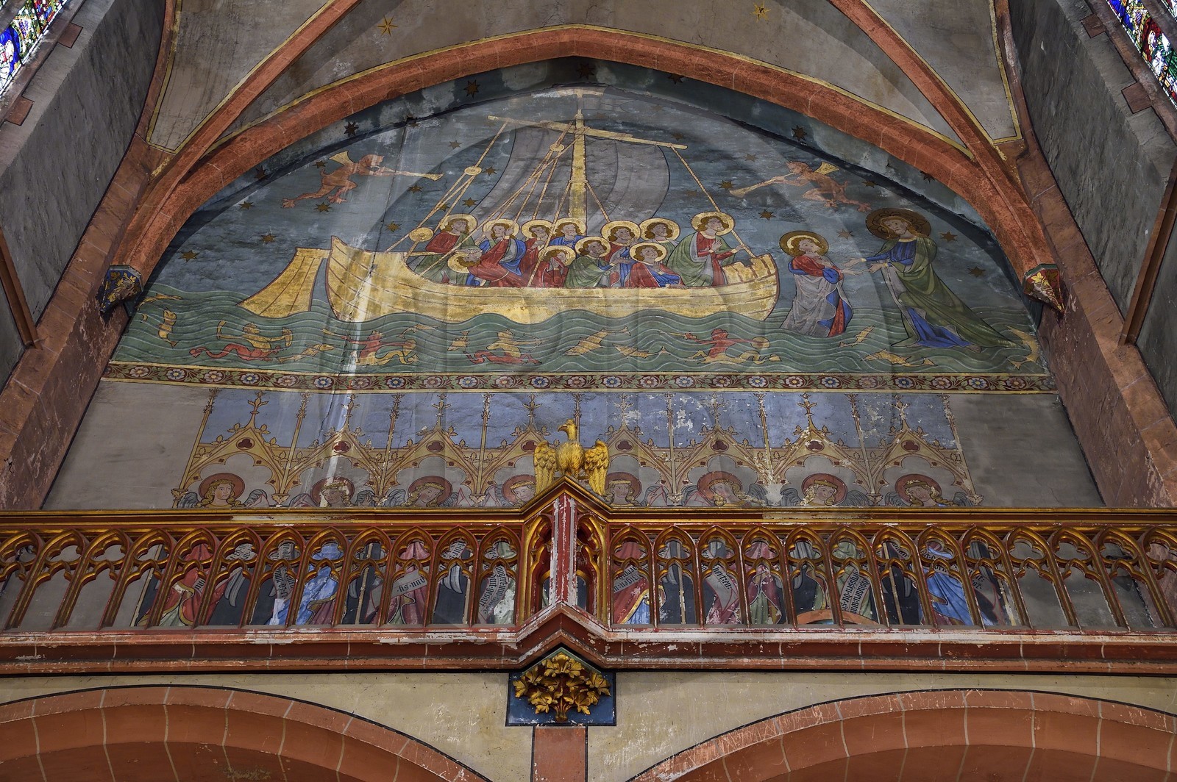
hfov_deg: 46.4
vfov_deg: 31.8
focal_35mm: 42
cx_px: 588
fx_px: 1372
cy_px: 391
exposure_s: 1/15
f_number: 5.6
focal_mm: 42
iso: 1600
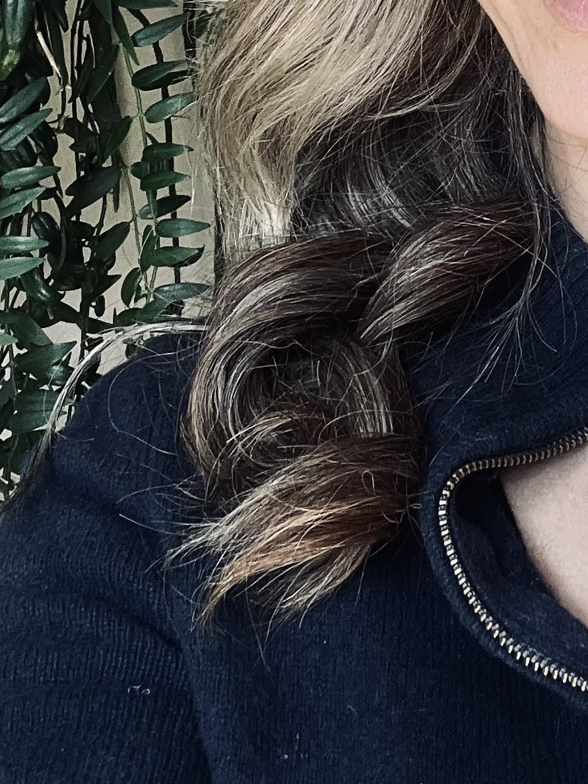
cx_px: 600
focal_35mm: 78
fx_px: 1767
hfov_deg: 18.4
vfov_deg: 23.5
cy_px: -75
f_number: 2.2
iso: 80
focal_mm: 2.71
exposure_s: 1/121
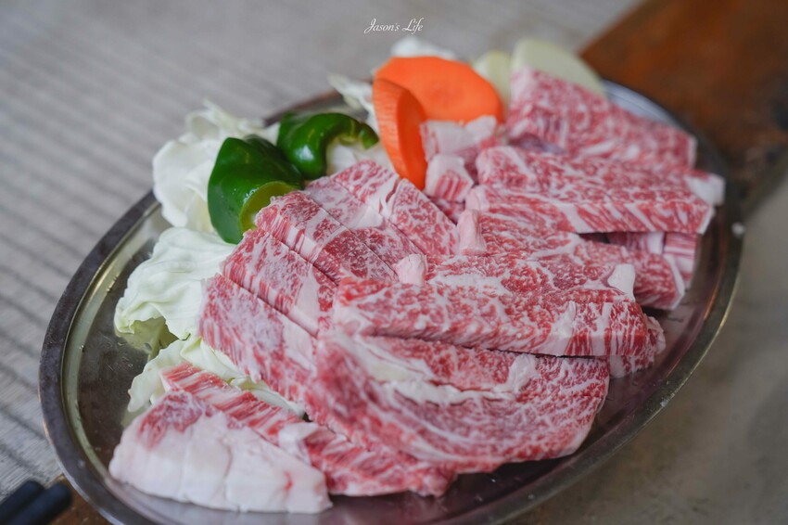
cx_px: 394
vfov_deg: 25.0
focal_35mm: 54
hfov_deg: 36.9
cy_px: 262
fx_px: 1181
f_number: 3.2
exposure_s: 1/60
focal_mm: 54
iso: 320
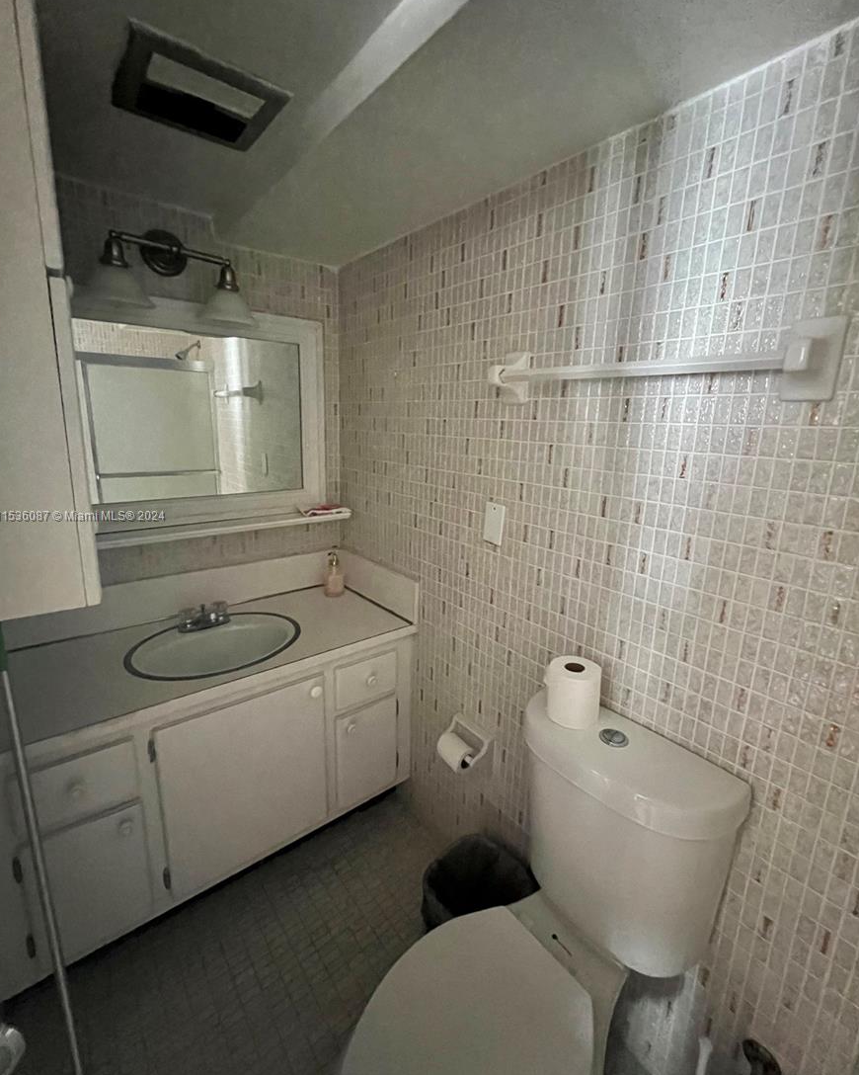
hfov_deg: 88.0
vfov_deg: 100.7
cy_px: 517
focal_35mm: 14
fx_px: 445
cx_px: 429
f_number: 1.8
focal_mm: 1.57
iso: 1250
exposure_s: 1/37
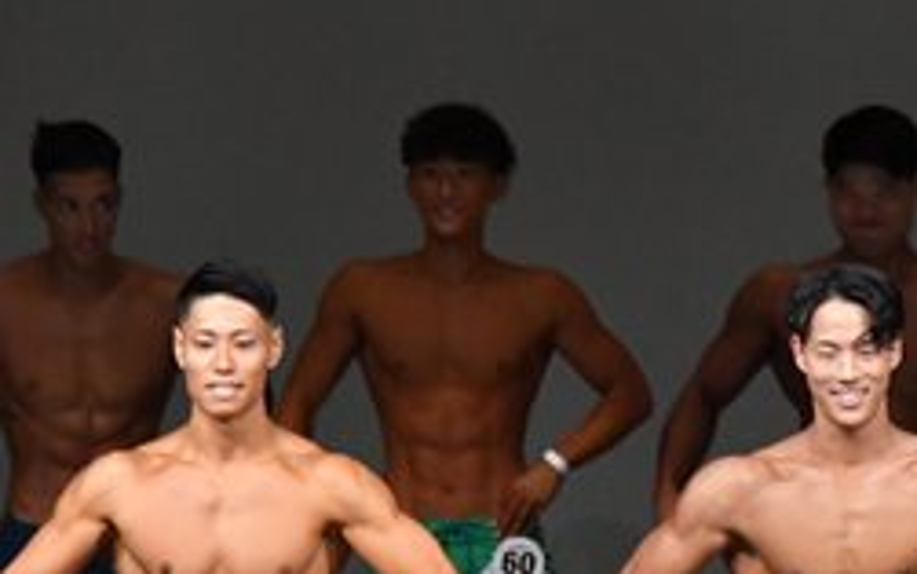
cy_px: 790
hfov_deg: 3.3
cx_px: 1182
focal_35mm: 636
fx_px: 15898
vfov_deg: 2.1
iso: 4000
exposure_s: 1/400
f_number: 5.6
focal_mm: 135
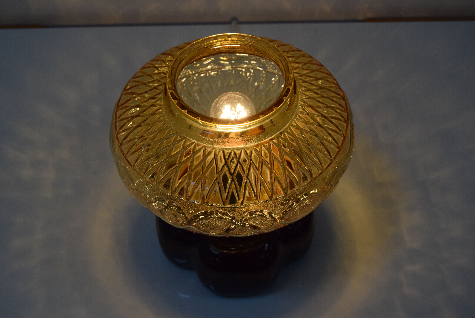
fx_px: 891
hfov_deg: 29.8
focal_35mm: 68
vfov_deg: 20.2
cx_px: 238
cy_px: 159
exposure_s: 1/200
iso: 1600
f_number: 7.1
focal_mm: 45
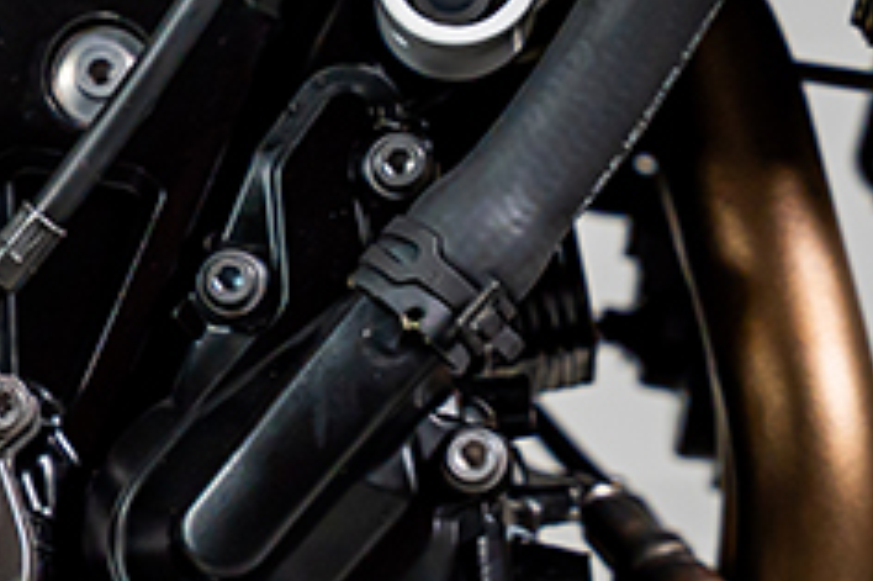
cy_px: 374
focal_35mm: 313
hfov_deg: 6.5
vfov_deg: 4.4
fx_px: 7586
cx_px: -629
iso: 400
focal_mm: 61.6
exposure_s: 1/125
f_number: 2.8
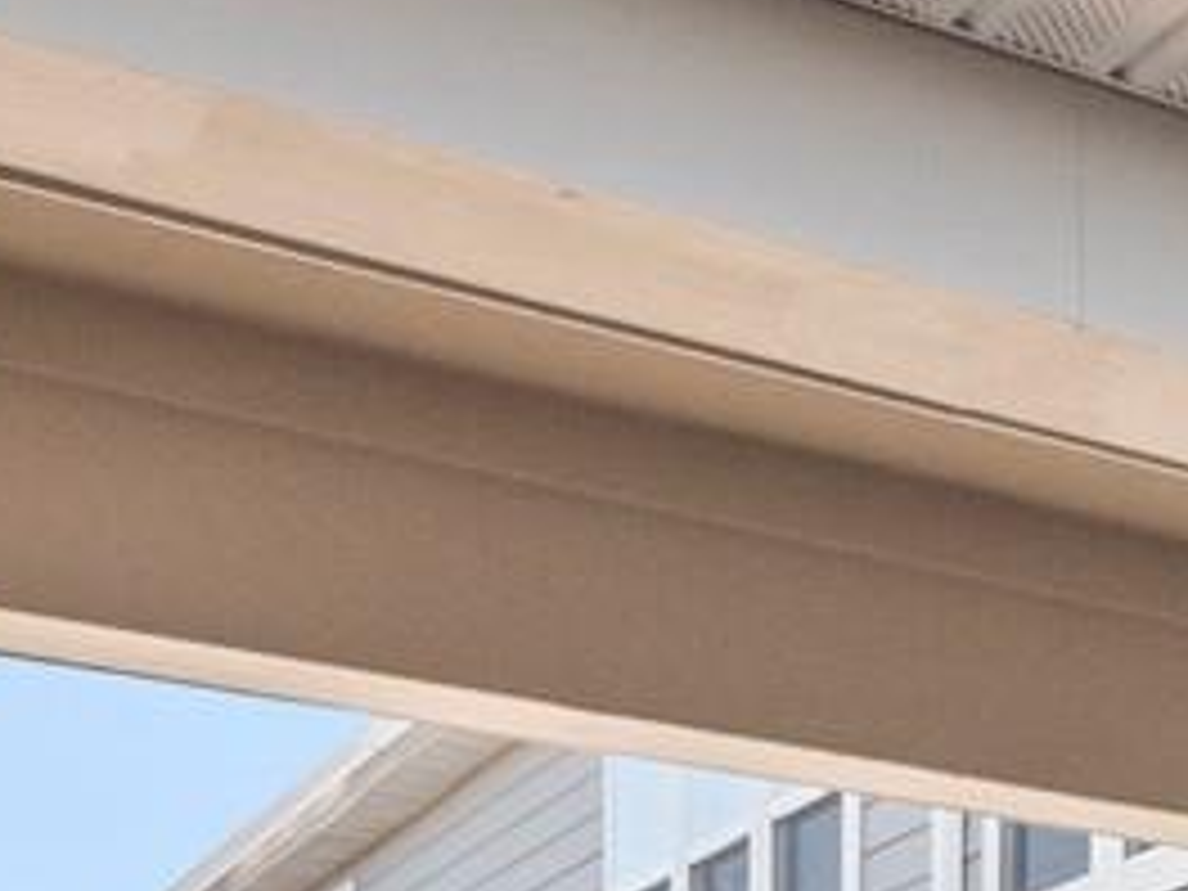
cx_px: 2673
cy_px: 1836
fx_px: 2917
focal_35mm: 85
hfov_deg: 15.5
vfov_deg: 14.2
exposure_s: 1/250
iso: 200
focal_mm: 7
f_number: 6.3
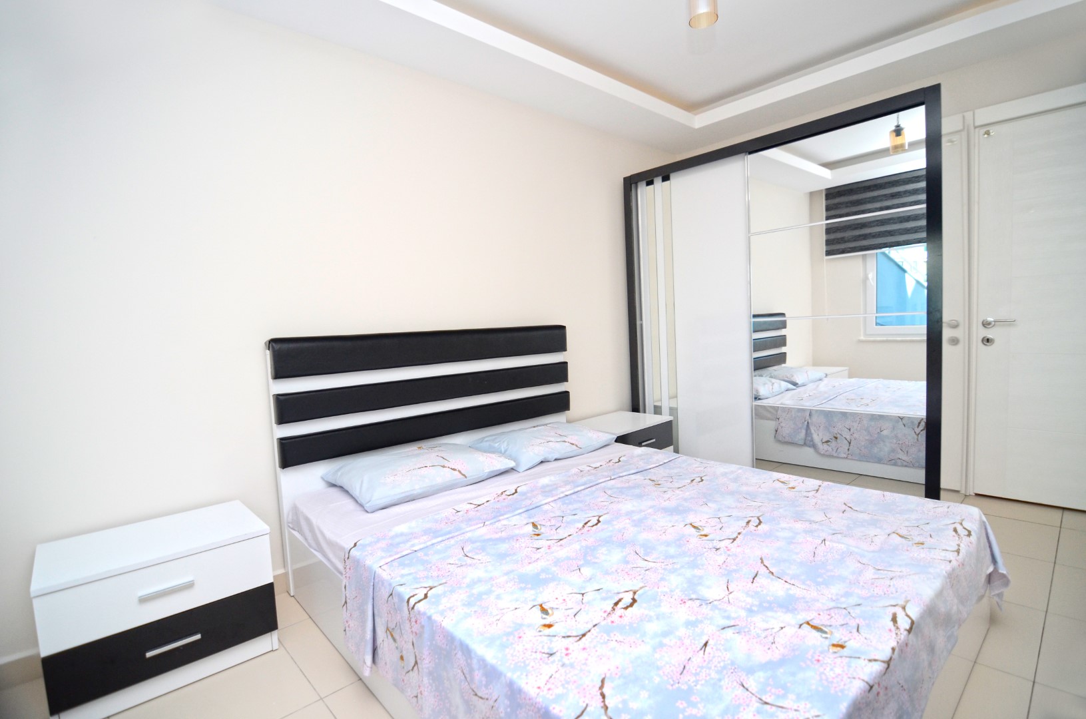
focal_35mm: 16
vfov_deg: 71.8
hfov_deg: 95.1
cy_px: 360
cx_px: 543
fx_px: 497
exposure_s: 1/800
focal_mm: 11
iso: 400
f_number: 2.8
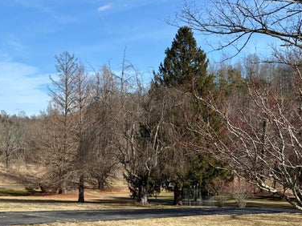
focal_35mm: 59
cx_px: 82
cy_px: 199
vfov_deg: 24.2
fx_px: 515
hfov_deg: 32.2
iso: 50
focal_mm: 5.96
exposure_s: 1/2571
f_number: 1.6
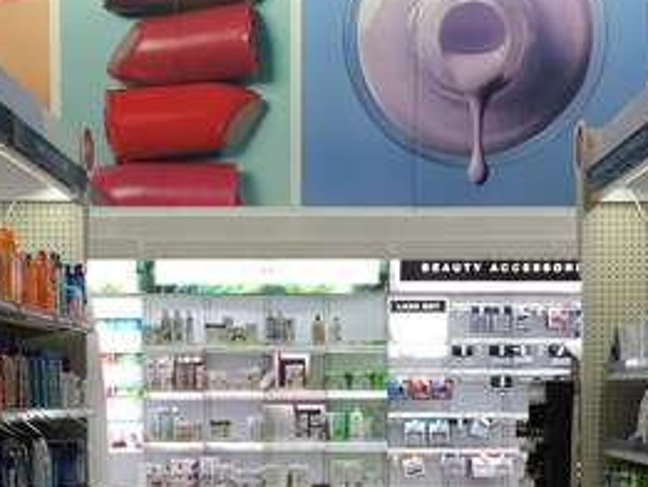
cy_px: 489
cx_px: 325
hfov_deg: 22.0
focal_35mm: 89
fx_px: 1667
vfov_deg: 16.3
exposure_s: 1/60
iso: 25
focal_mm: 4.15
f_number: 2.2
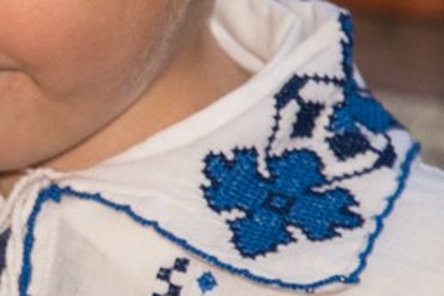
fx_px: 17339
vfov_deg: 1.0
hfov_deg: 1.5
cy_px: 143
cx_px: -29
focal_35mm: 1406
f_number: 5.6
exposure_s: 1/80
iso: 1600
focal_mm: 250
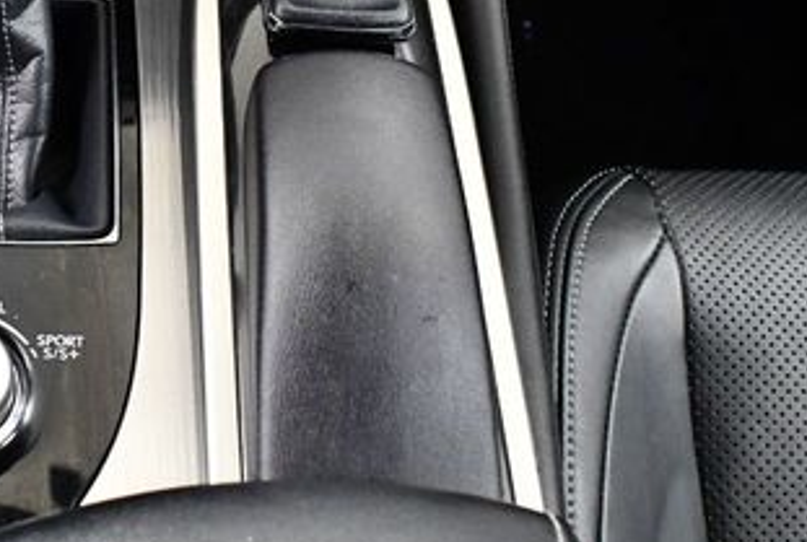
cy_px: 139
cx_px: 148
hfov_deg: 26.7
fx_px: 1663
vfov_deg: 18.4
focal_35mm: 74
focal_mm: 18
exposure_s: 1/80
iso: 3200
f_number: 3.5
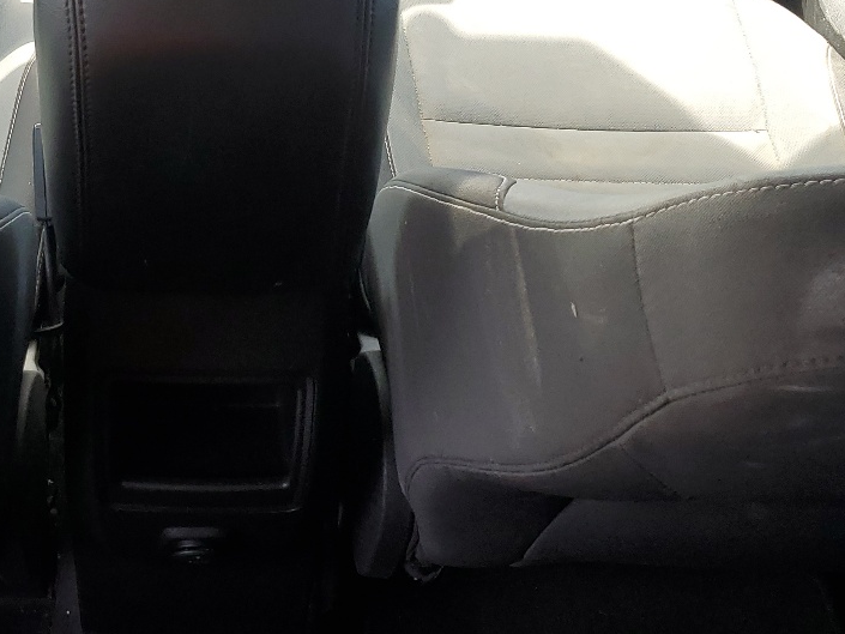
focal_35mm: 59
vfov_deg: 23.7
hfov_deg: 32.0
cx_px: 195
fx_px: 1440
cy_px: -7
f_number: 1.5
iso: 50
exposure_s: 1/238
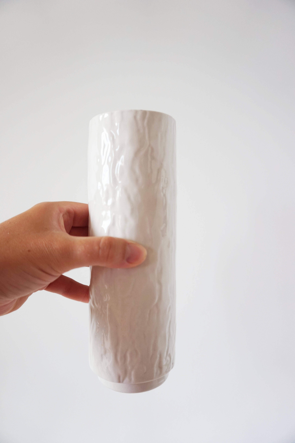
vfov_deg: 73.8
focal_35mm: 24
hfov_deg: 53.1
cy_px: 222
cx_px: 148
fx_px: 295
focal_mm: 16
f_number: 4
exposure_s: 1/60
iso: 160
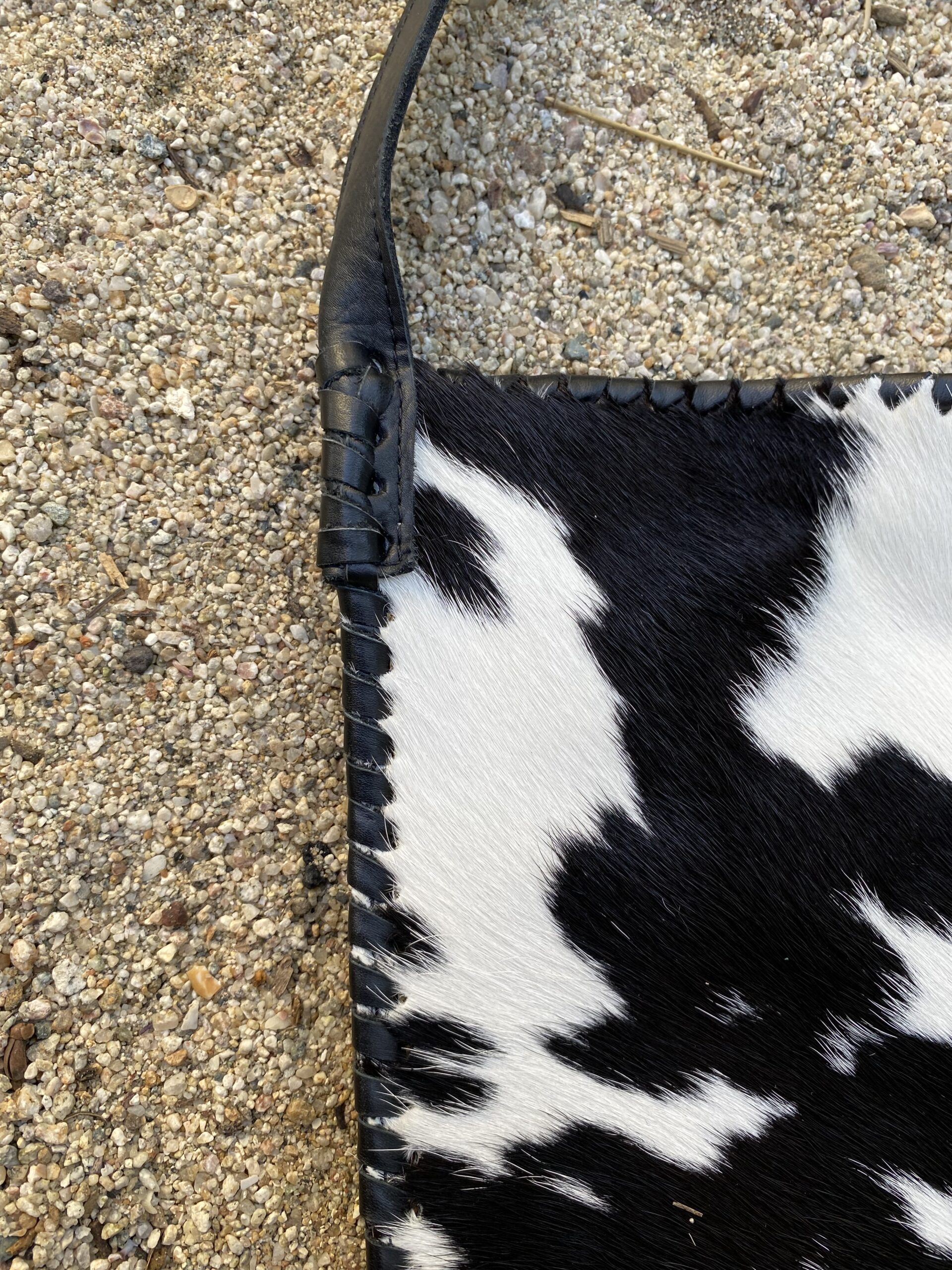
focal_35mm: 26
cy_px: 635
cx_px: 476
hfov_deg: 53.1
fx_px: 953
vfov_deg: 67.3
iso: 32
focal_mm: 4.25
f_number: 1.8
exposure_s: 1/178
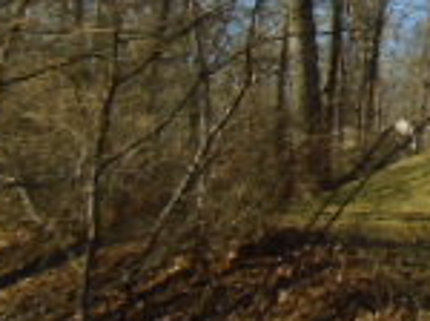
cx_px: 874
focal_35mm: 111
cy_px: -189
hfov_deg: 14.5
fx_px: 1377
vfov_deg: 12.5
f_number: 3.2
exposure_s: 1/500
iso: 100
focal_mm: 4.6
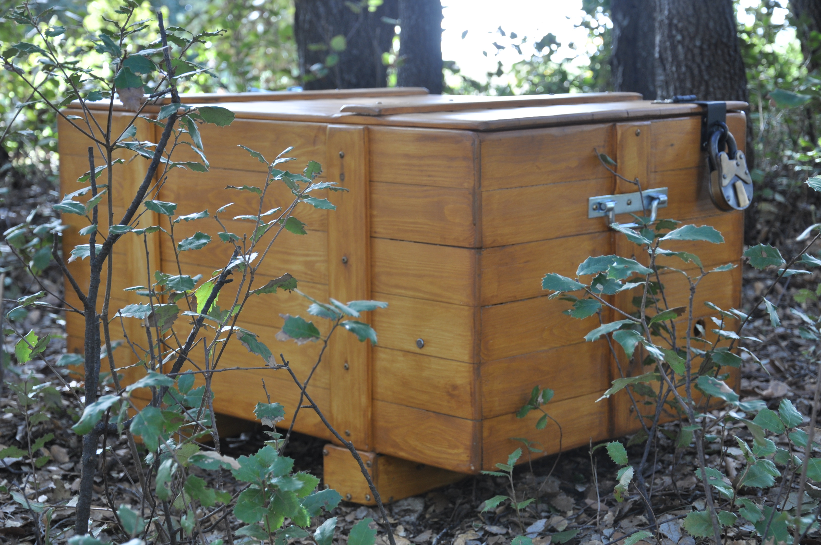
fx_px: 1708
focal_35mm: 75
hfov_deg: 27.0
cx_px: 410
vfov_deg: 18.1
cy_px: 272
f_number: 5.6
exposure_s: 1/30
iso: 220
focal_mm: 50
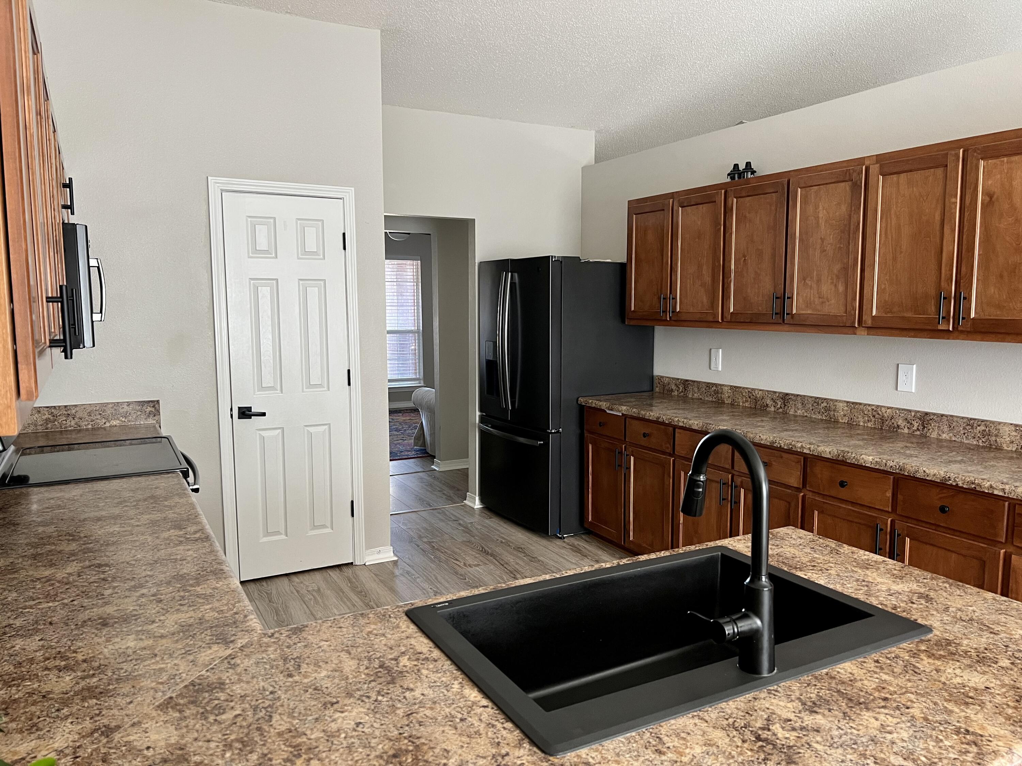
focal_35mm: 26
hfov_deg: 67.3
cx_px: 511
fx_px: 768
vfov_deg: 53.1
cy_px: 383
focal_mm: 5.7
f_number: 1.5
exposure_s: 1/60
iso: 160
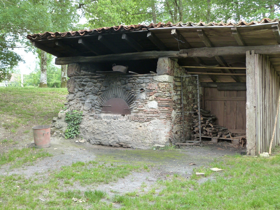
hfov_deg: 36.8
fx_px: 421
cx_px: 140
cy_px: 105
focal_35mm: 52
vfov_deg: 28.0
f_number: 3.2
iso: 200
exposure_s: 1/60
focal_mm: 9.2
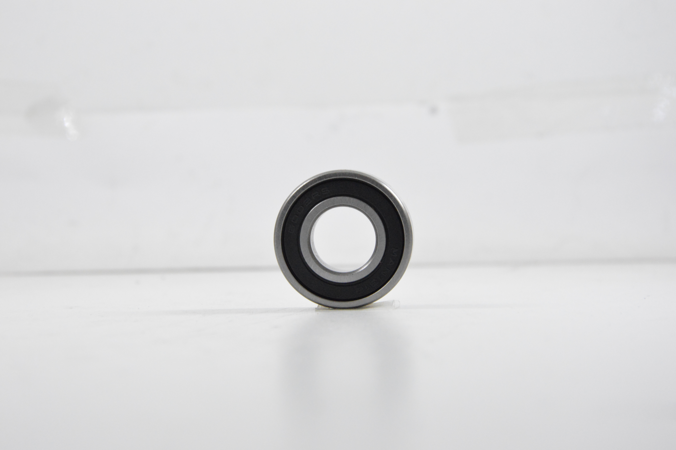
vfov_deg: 13.8
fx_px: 1857
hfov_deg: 20.6
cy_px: 225
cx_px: 338
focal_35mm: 99
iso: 3200
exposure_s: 1/100
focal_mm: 66
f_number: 8
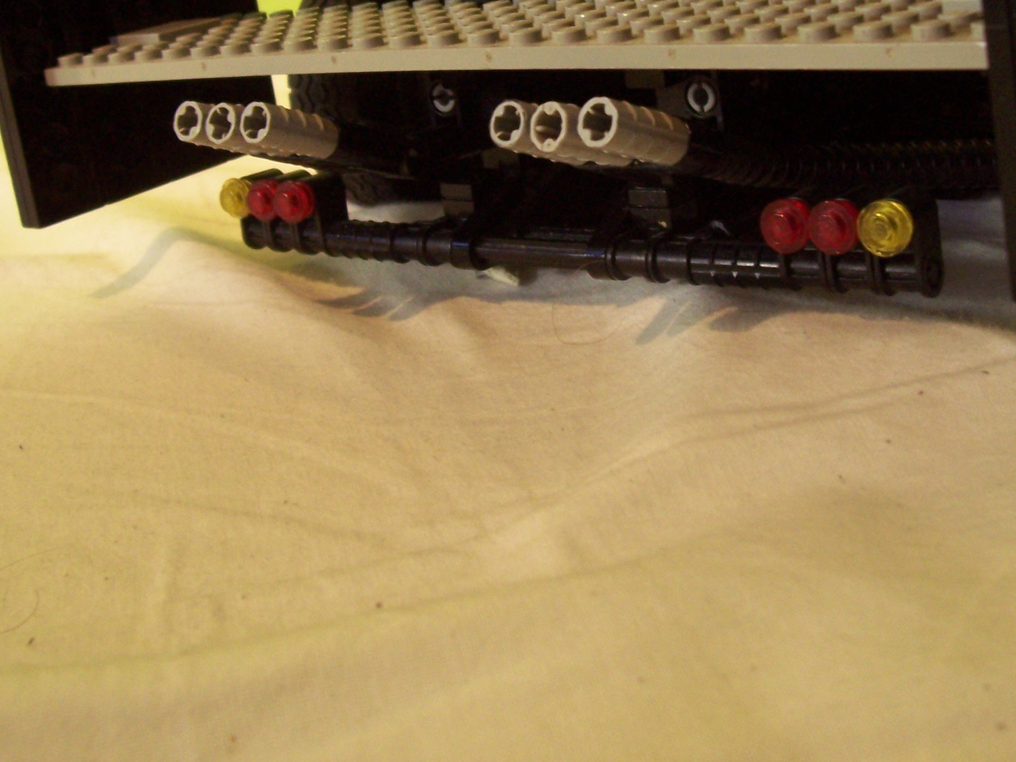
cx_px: 599
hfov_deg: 34.8
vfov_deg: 26.1
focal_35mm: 55
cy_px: 158
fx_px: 1614
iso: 160
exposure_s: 1/8
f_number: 2.7
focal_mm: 5.6
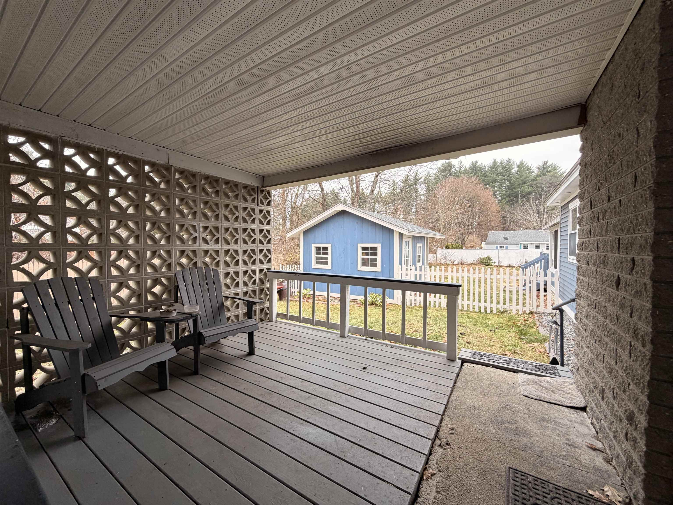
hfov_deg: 102.1
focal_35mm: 14
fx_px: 272
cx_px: 336
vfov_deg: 85.7
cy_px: 252
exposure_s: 1/121
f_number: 2.2
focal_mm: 2.22
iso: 80
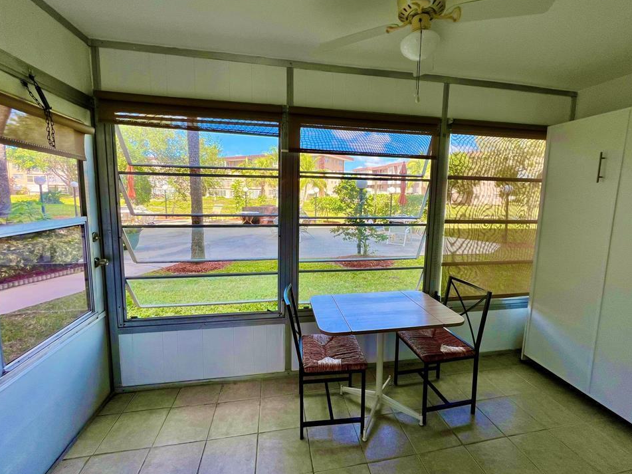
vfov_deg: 85.6
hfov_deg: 102.0
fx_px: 256
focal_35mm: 14
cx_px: 325
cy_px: 224
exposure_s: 1/245
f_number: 1.8
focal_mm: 1.57
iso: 32
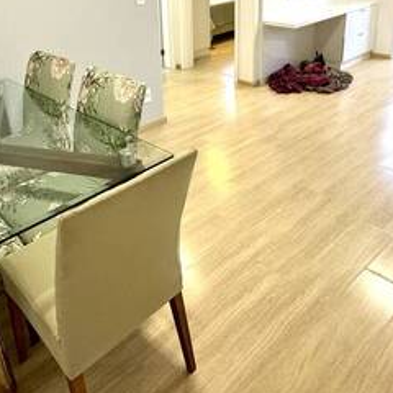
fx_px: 424
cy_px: 87
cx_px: 147
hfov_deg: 49.3
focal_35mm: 33
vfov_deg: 47.4
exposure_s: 1/99
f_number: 2.2
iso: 250
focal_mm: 2.22
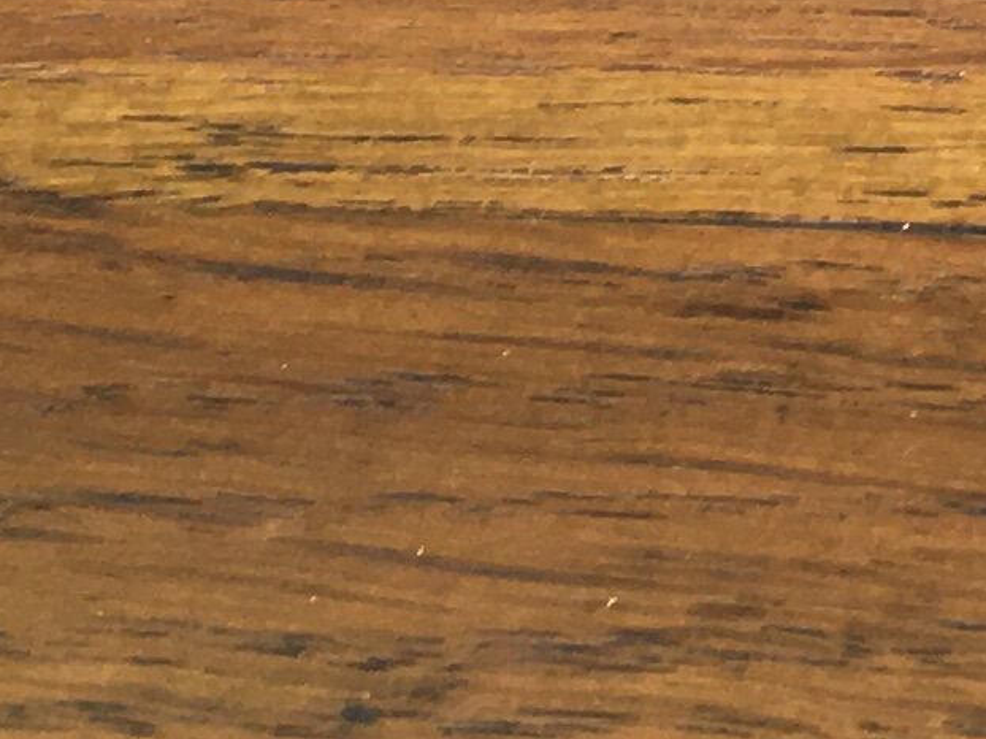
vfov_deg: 7.1
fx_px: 5353
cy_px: -1378
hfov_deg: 8.9
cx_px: 2815
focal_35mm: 188
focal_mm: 4.15
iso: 40
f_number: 2.2
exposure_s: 1/100
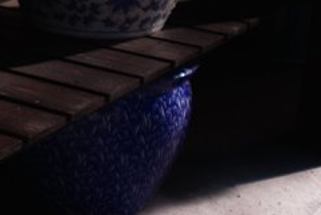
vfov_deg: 10.0
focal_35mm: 137
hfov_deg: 14.3
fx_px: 1223
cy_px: 93
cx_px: -103
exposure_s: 1/640
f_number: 2.8
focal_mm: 24.2
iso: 100
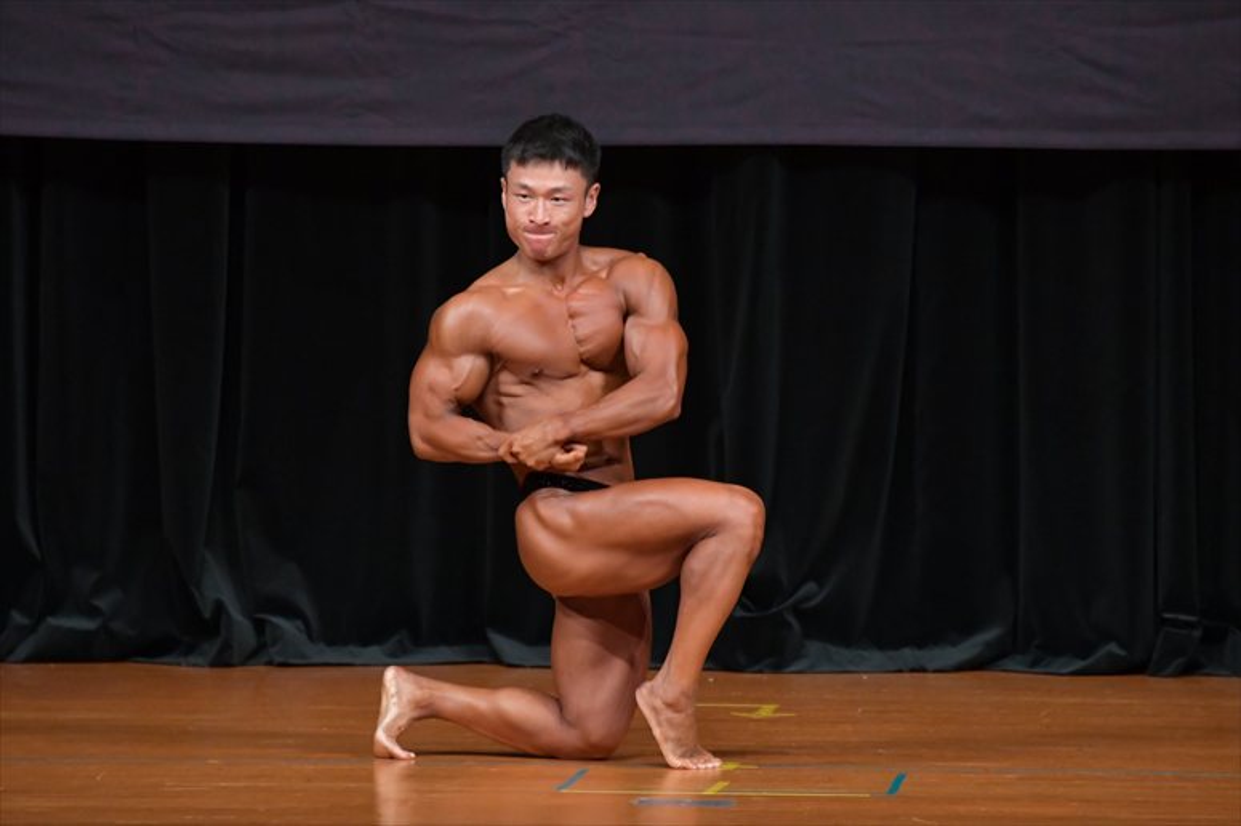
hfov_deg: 5.5
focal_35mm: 375
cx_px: 620
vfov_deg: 3.7
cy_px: 413
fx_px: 12921
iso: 4000
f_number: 5.6
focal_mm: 250
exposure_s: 1/400
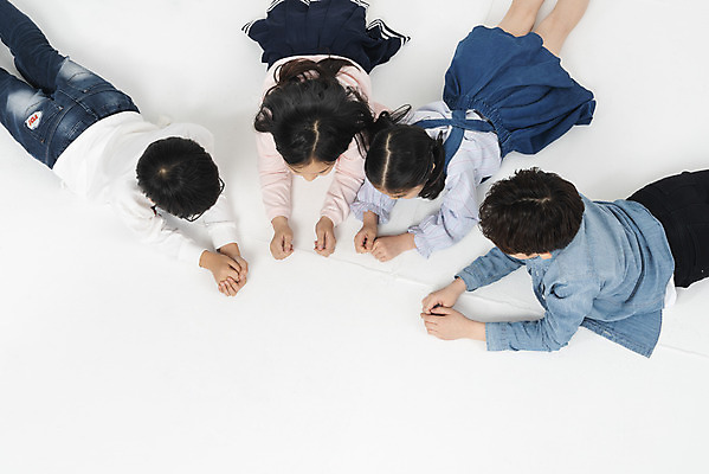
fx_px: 1025
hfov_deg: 38.2
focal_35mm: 52
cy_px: 237
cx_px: 354
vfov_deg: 26.0
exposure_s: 1/125
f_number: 18
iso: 100
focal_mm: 52
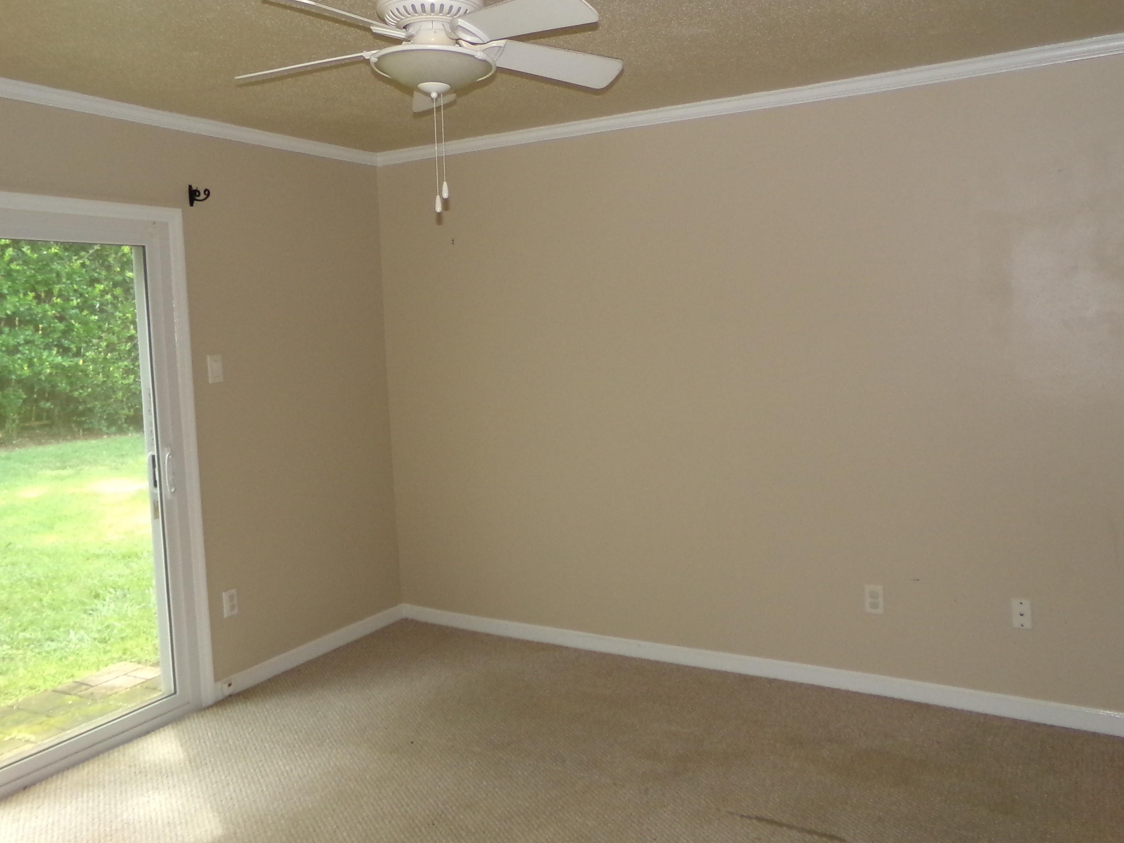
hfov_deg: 61.6
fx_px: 942
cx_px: 576
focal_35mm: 29
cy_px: 380
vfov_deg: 48.2
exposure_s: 1/34
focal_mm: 4.3
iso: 400
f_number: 3.7
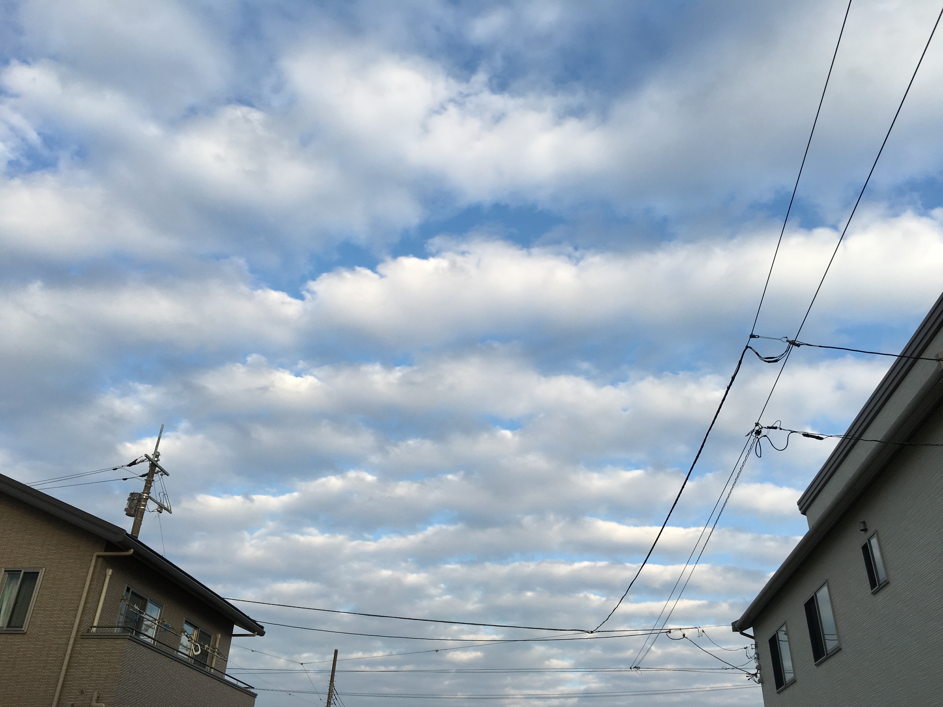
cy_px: 354
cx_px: 472
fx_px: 790
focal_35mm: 29
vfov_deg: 48.2
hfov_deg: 61.7
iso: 25
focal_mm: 4.15
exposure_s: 1/894
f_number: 2.2
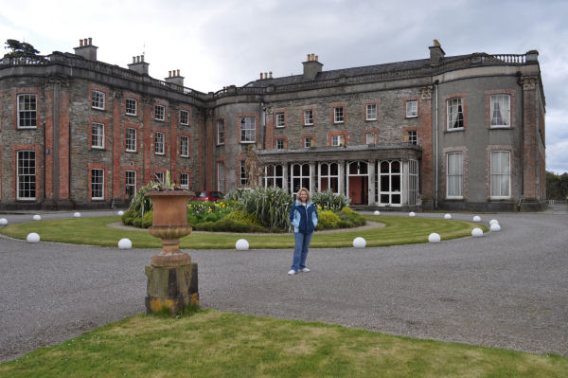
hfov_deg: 62.0
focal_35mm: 30
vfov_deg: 43.5
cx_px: 284
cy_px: 189
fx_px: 473
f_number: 10
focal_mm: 20
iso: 200
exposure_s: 1/200
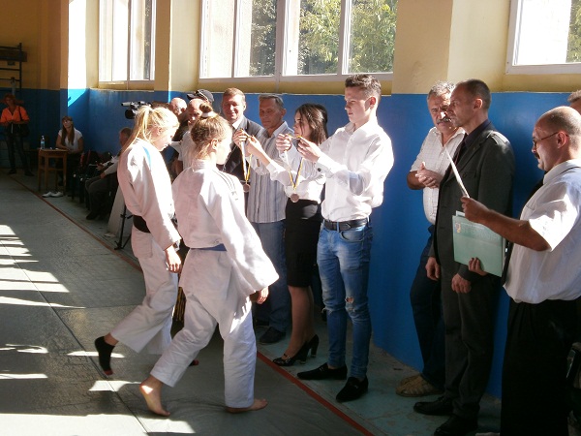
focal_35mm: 46
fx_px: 772
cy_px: 218
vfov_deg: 31.5
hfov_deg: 41.2
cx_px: 290
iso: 100
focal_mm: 8.1
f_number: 3.8
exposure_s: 1/200
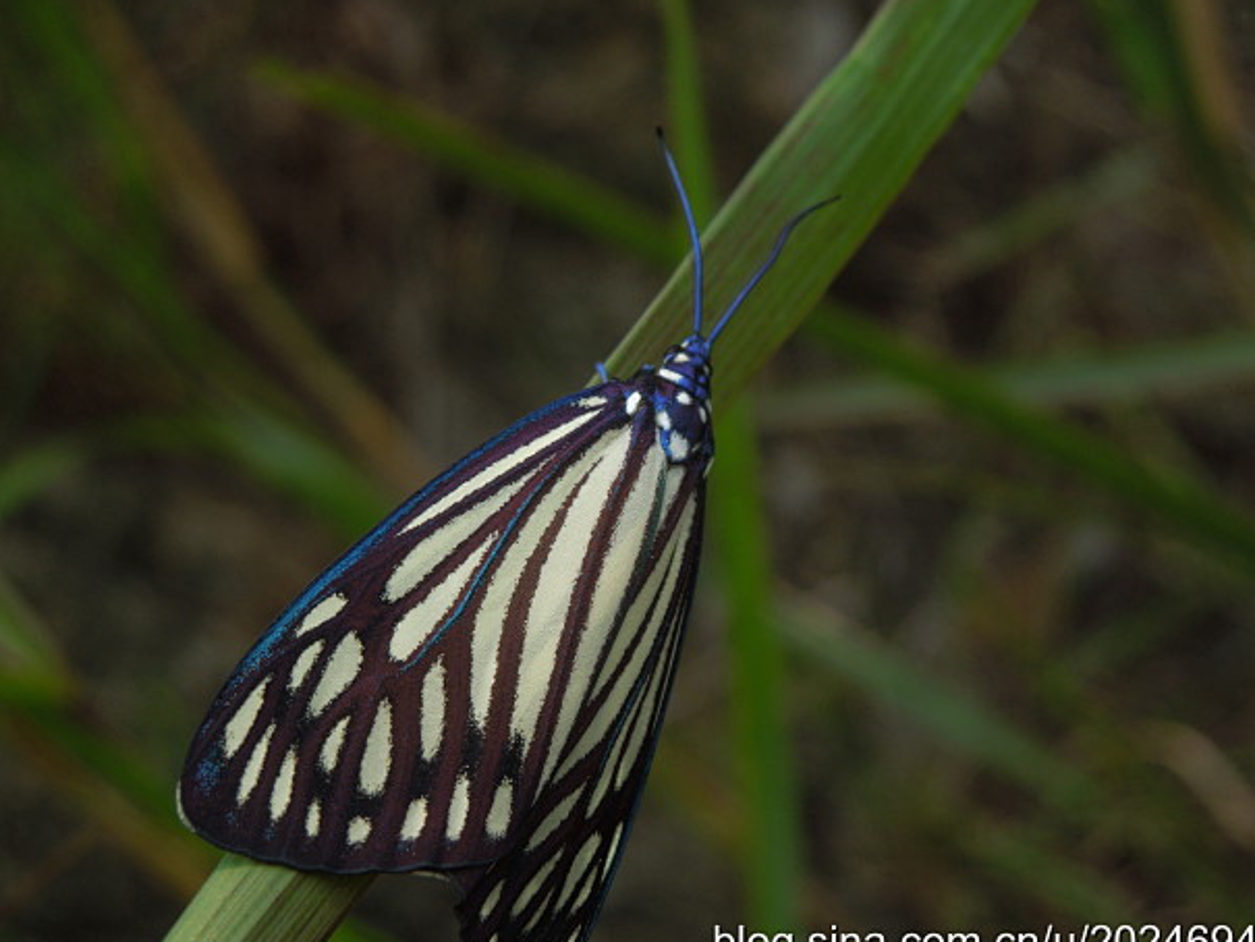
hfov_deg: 26.0
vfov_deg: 19.6
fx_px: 2720
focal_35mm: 75
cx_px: 651
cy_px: 456
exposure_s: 1/400
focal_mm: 12.5
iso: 100
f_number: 4.4
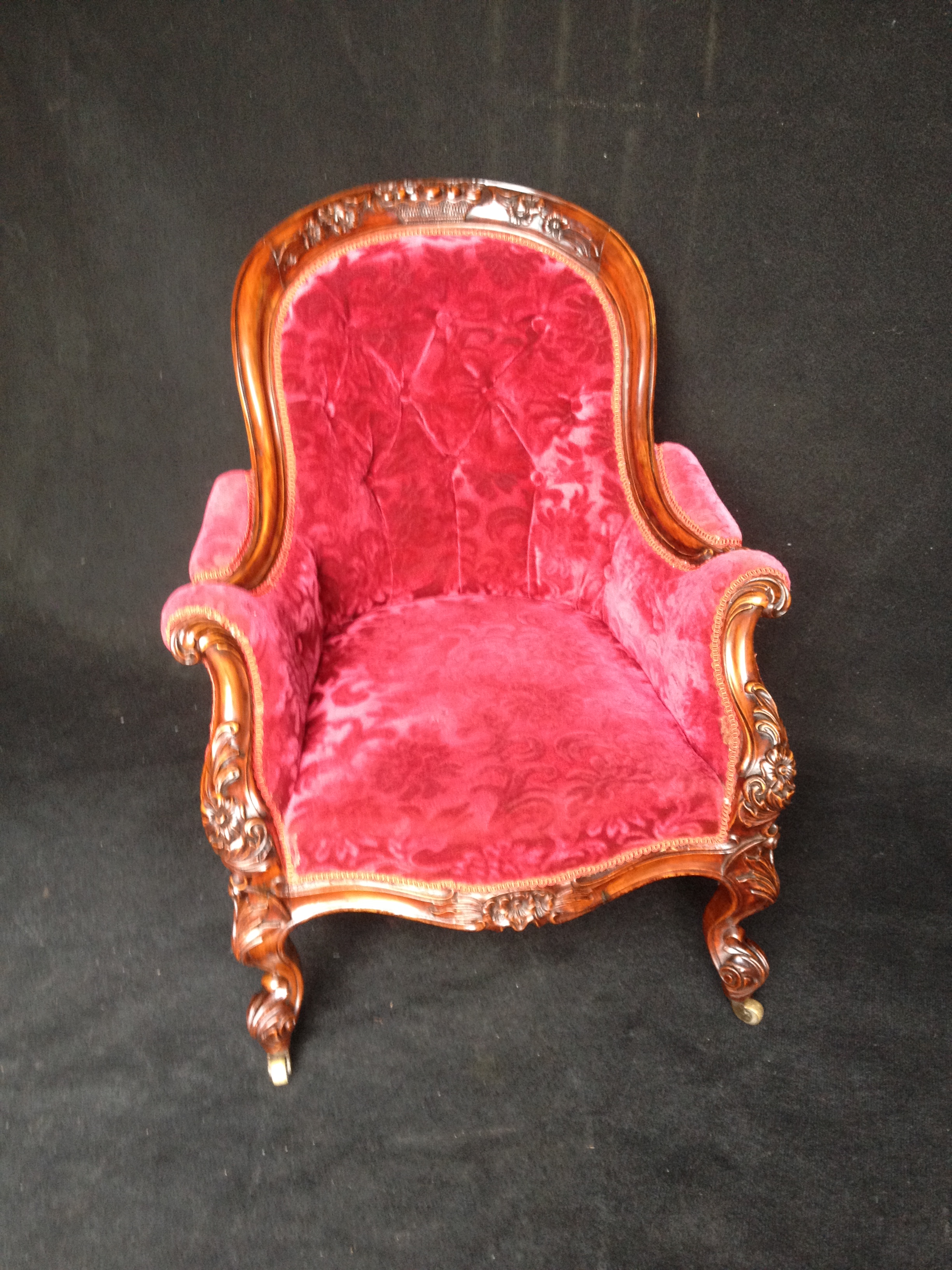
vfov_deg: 52.6
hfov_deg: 40.7
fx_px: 1283
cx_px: 476
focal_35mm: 35
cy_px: 635
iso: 160
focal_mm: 4.28
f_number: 2.4
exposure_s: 1/20
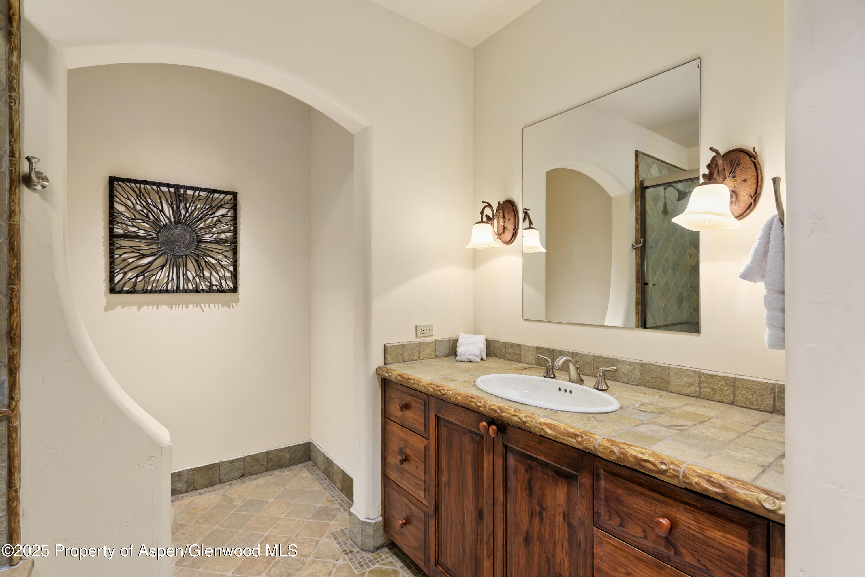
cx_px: 432
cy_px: 288
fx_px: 409
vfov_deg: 70.5
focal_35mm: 17
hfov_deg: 93.3
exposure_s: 1/3
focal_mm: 17
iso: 400
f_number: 7.1
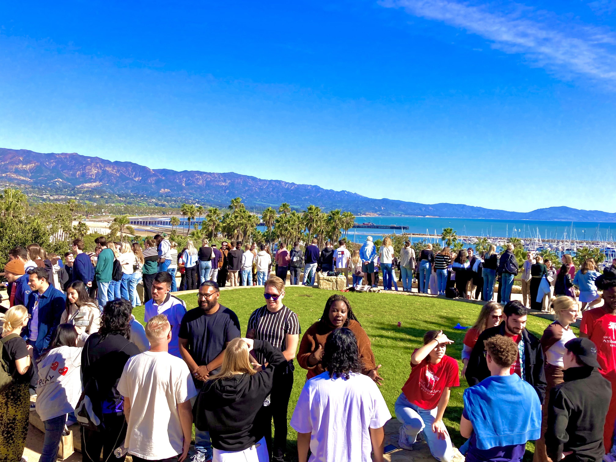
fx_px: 498
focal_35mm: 28
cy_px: 231
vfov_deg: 49.7
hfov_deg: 63.4
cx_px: 308
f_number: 1.8
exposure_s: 1/1869
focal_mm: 3.99
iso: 20
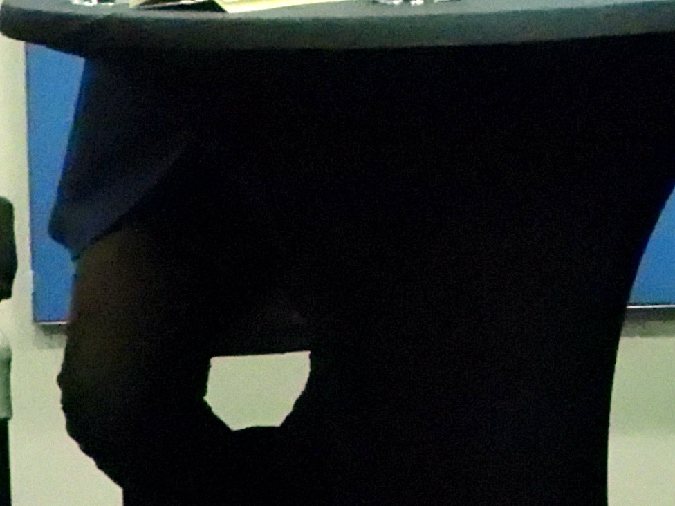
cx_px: 1571
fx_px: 4602
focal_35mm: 236
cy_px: -274
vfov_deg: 6.2
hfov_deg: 7.8
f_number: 4
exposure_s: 1/80
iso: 3200
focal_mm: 9
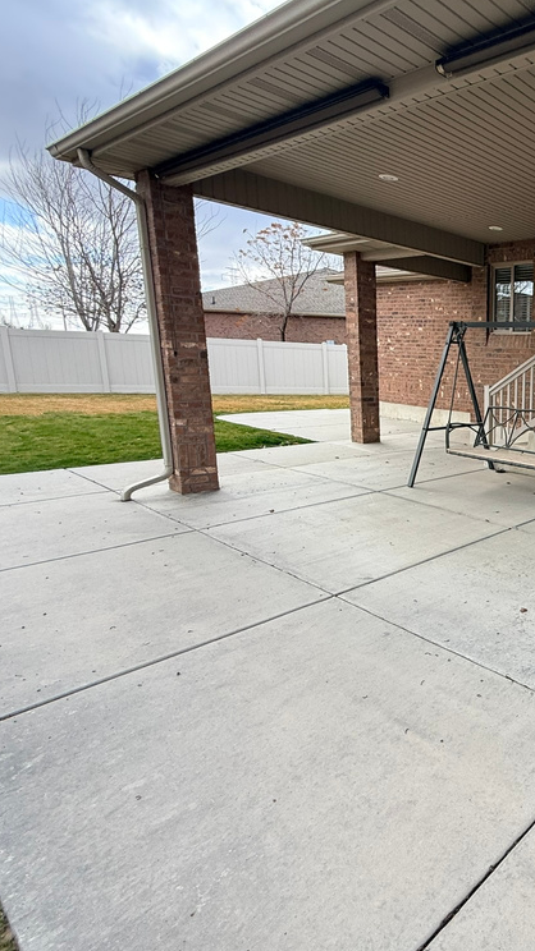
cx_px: 585
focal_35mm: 21
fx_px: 530
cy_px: 476
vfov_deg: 83.9
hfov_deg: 42.4
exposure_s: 1/411
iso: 50
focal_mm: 2.22
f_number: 2.2
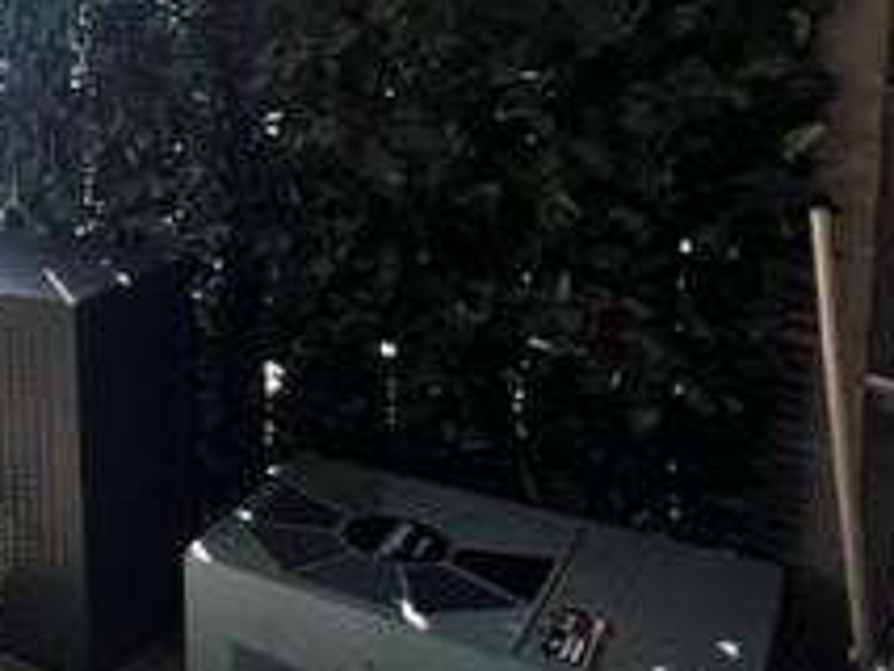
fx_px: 1008
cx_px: -164
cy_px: 164
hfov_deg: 37.2
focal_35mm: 39
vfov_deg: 36.0
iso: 32
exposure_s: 1/246
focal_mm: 1.57
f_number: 1.8
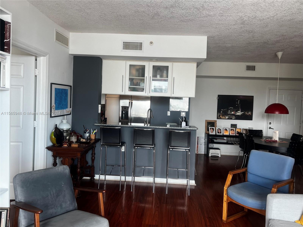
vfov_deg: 53.1
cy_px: 114
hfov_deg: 67.3
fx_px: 228
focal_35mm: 26
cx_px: 152
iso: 80
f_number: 1.5
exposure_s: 1/120
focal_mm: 5.7
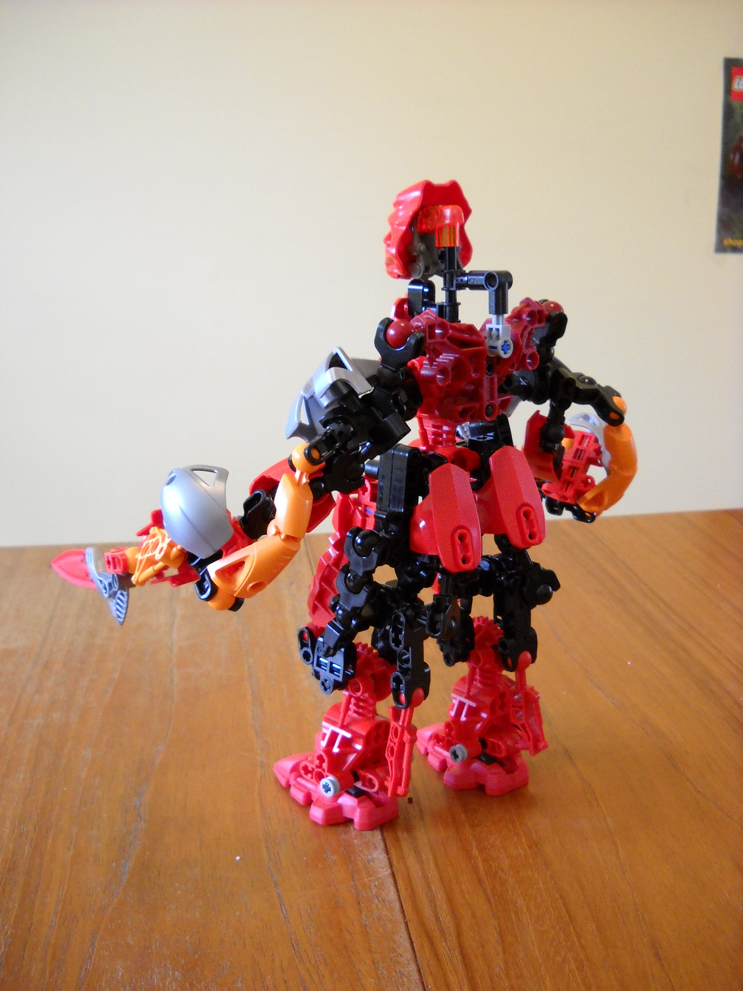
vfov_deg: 45.8
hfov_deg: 35.1
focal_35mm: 41
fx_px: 1173
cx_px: 372
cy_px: 496
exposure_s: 1/15
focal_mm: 6.72
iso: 400
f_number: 3.1
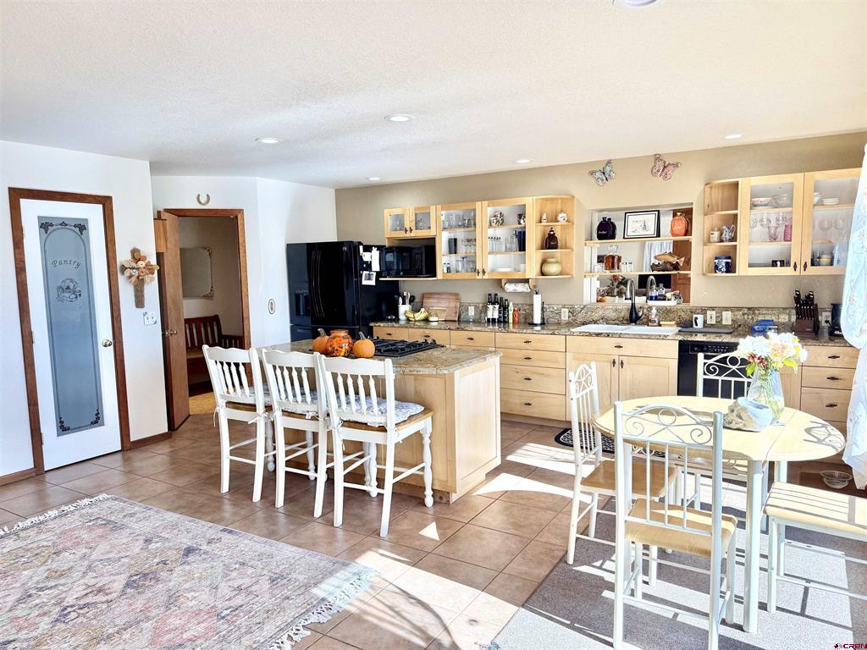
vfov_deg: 56.8
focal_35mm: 24
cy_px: 325
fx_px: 601
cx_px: 434
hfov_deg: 71.6
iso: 100
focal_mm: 6.76
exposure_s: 1/517
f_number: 1.78
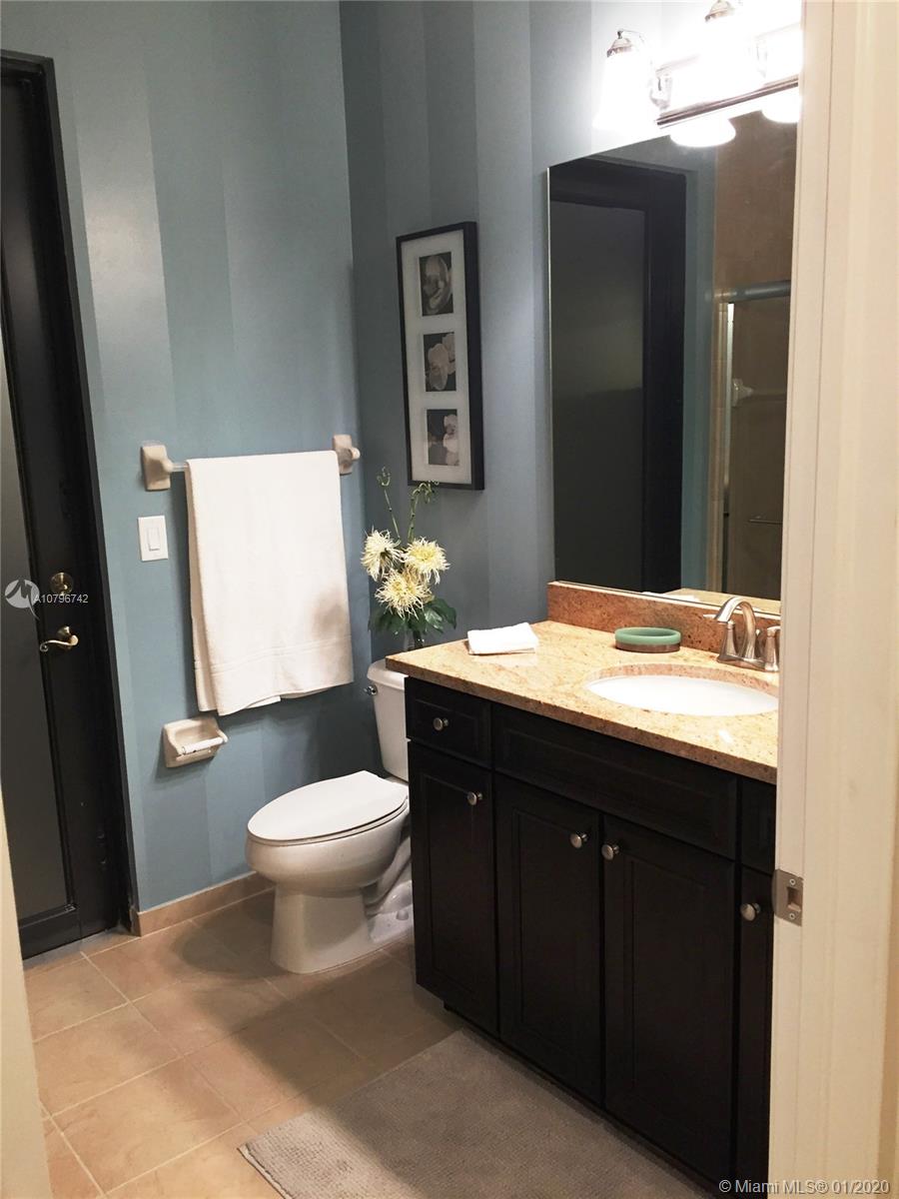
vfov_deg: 61.7
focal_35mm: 29
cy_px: 600
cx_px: 450
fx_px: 1004
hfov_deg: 48.2
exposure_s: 1/30
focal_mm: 4.15
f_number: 2.2
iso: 125
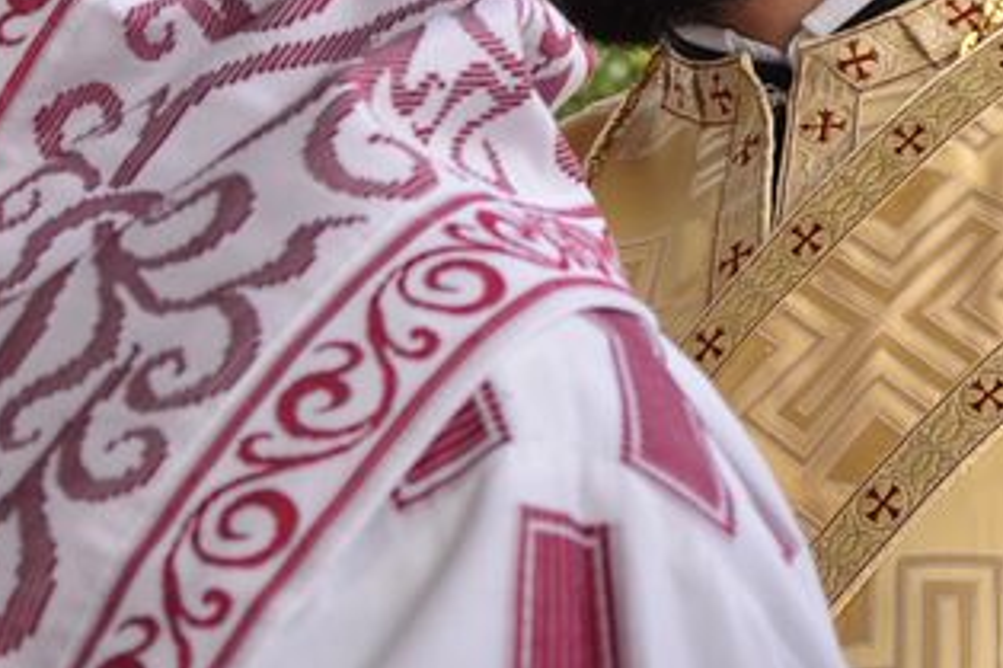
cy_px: -120
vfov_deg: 9.2
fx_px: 4093
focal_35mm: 147
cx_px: -914
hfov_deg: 12.5
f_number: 4
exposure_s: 1/125
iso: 100
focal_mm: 24
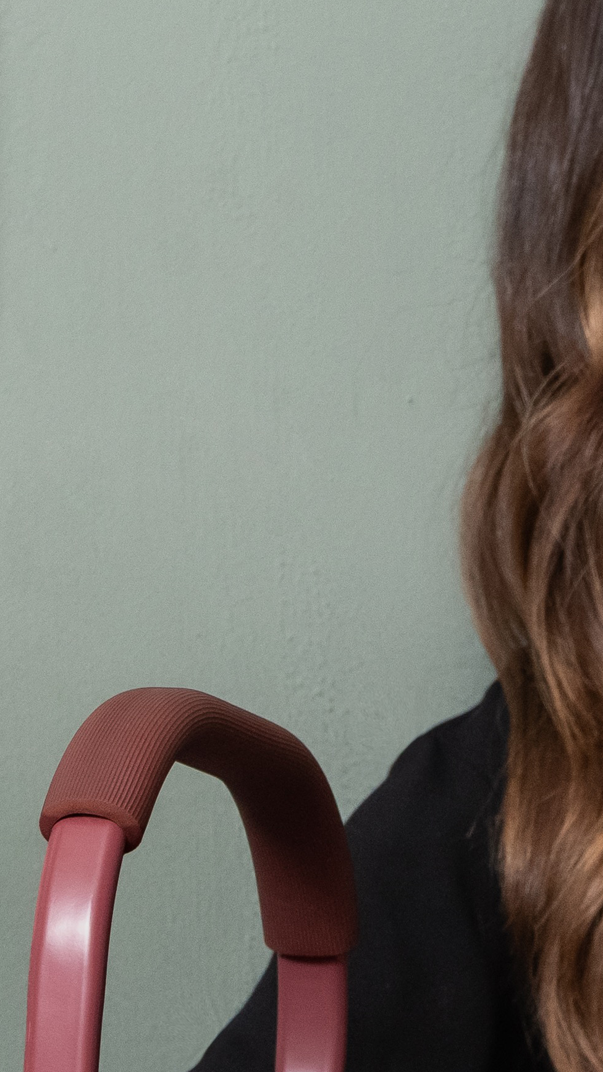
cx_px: 991
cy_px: 1014
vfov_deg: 8.1
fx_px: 7564
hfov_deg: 4.5
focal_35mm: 266
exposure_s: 1/160
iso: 1000
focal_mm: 55
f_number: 5
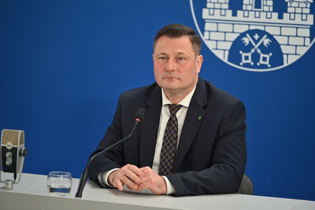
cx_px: 158
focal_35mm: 180
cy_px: 105
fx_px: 1575
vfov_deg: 7.6
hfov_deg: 11.4
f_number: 2.8
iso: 1000
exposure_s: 1/200
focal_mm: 180
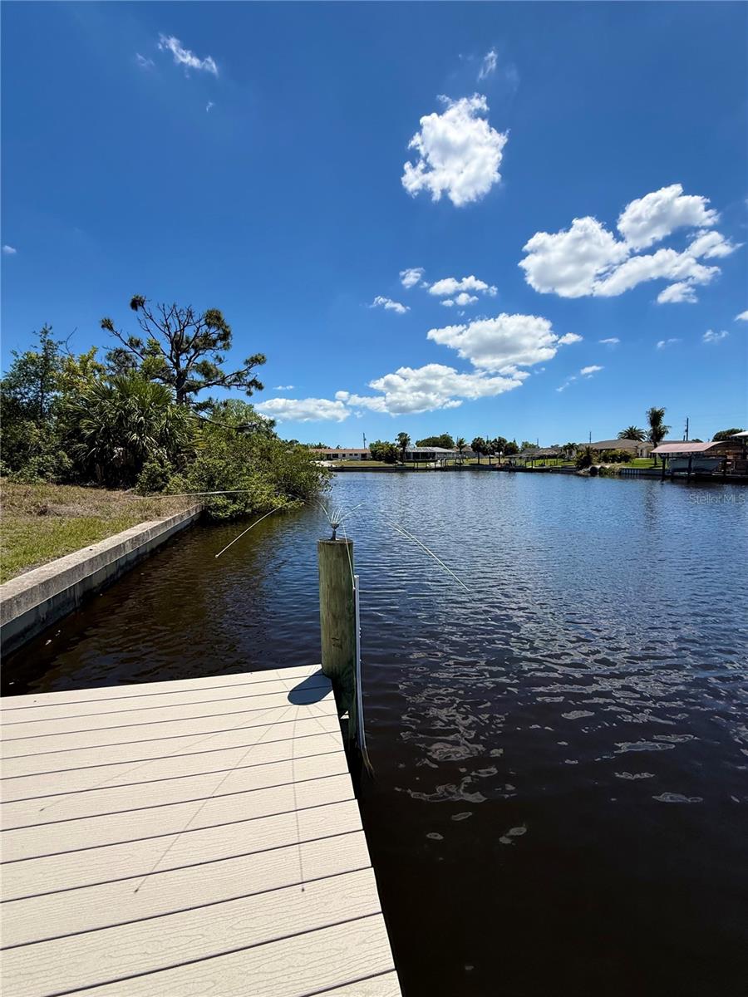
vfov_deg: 102.1
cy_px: 498
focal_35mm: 14
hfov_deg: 85.7
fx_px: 403
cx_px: 374
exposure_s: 1/3125
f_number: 2.2
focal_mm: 2.22
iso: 50
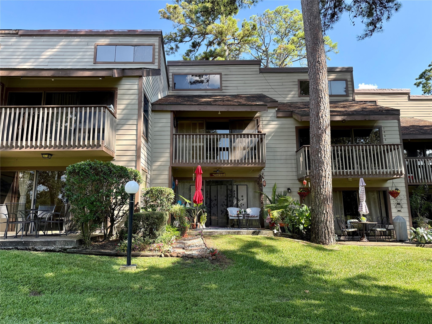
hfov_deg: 71.6
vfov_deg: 56.8
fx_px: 300
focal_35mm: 24
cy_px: 162
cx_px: 216
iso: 100
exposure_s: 1/1122
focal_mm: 6.76
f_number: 1.78
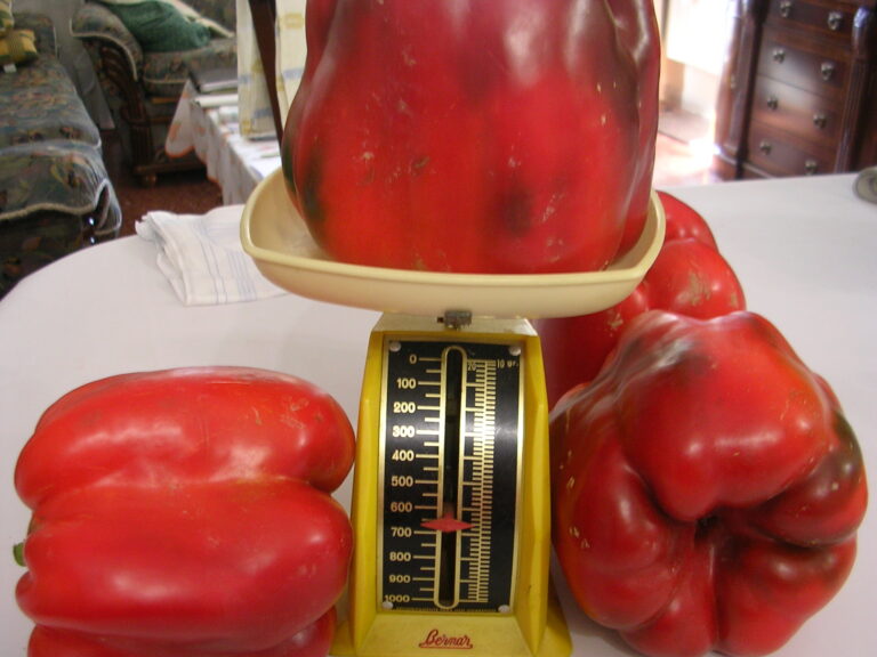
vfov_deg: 37.7
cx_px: 438
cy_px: 328
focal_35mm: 38
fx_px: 963
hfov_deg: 49.0
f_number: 2.8
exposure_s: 1/5.9
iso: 80
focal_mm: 5.8
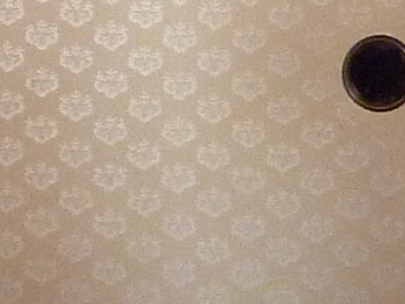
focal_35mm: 244
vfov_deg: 6.0
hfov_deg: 7.8
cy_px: -229
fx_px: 2853
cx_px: 806
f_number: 3.4
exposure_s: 1/25
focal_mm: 5
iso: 400
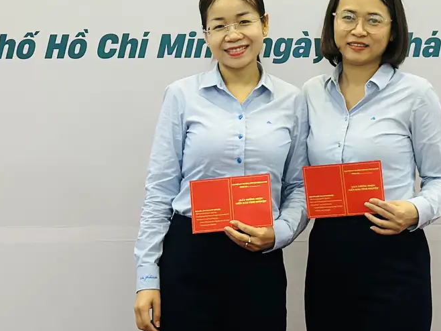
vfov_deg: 10.4
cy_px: -113
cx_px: 315
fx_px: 1784
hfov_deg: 14.1
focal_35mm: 140
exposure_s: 1/50
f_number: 1.78
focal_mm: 6.86
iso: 160
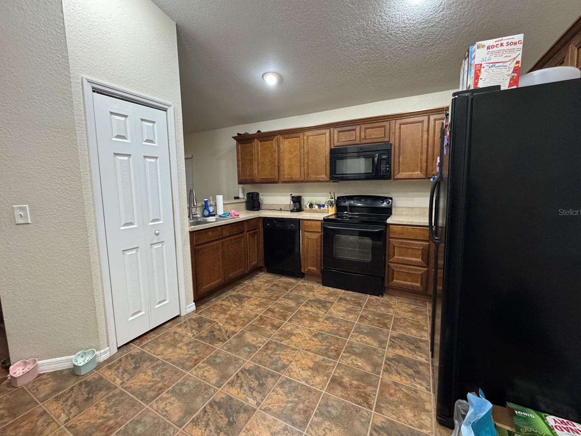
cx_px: 284
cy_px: 212
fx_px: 252
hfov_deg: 98.2
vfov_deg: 81.7
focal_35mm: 15
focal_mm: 2.22
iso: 640
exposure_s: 1/60
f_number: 2.2
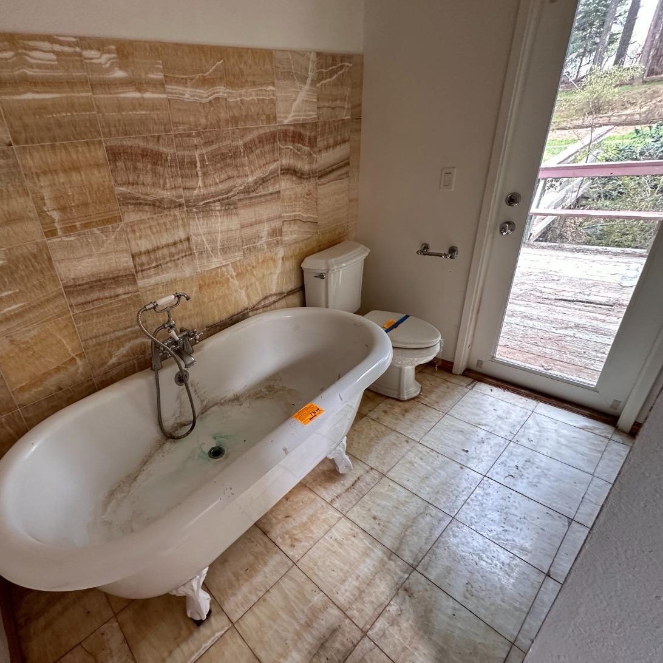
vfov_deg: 84.0
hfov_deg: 81.7
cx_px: 232
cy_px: 339
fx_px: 368
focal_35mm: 17
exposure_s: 1/82
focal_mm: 2.22
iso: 320
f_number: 2.2
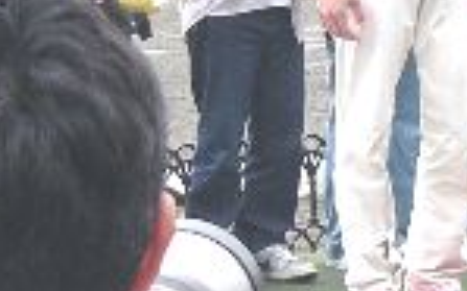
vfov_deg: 4.0
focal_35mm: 324
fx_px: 4122
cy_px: -128
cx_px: 360
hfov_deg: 6.5
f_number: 2.8
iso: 50
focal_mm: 11.9
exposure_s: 1/60
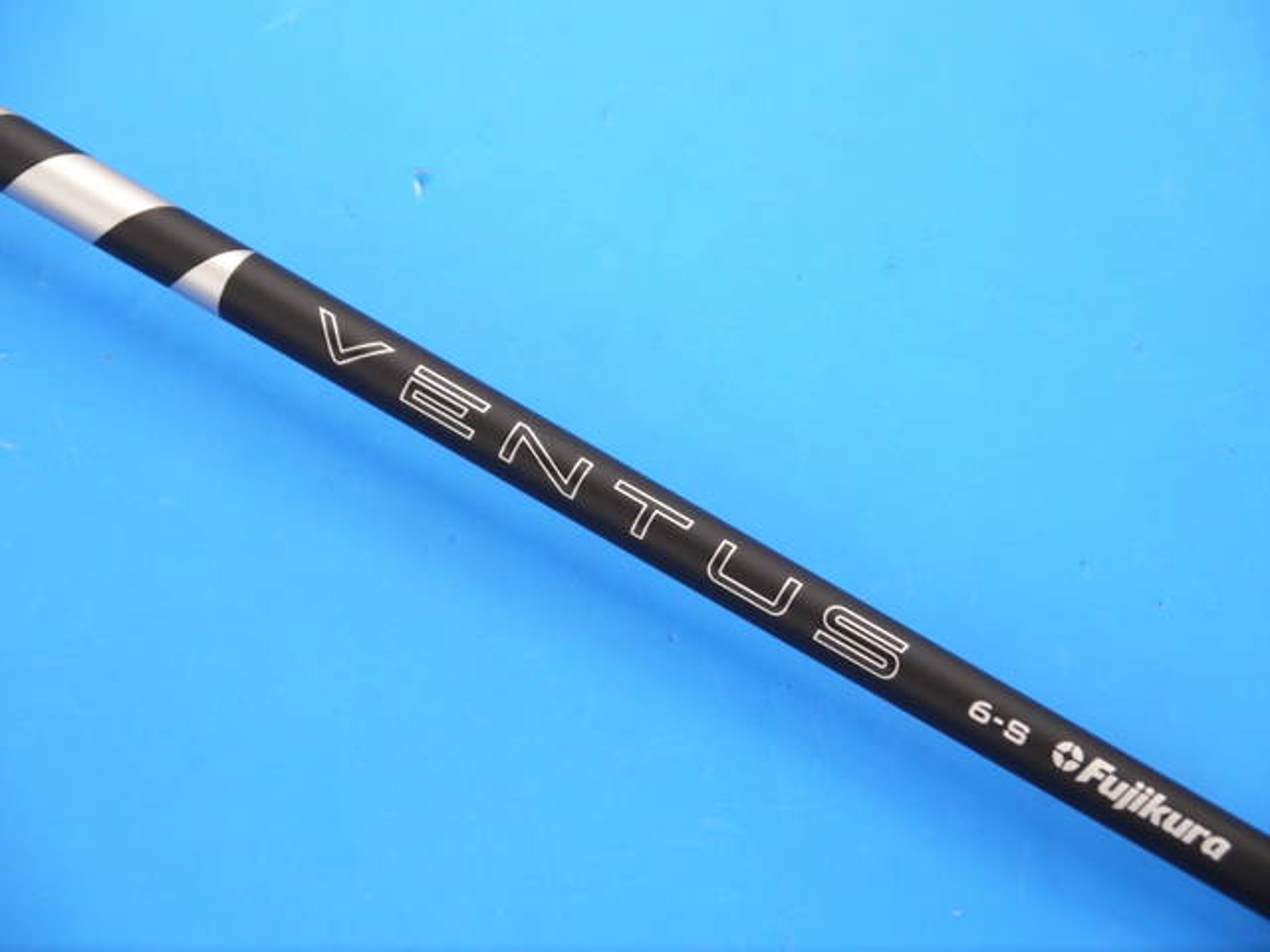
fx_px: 3082
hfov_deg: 23.3
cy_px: 476
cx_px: 635
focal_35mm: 84
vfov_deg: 17.6
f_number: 5.6
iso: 800
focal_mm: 42
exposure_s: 1/80
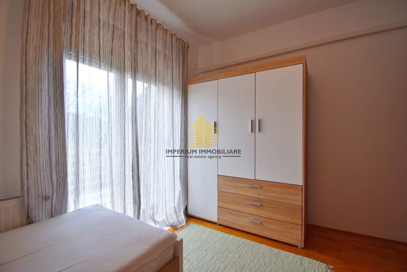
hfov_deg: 100.4
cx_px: 204
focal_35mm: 15
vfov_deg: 77.3
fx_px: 170
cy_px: 136
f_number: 5.6
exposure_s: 1/250
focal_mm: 10
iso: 360
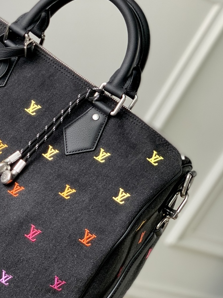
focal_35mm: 101
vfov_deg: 19.4
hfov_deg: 14.5
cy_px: 105
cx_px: 11
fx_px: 867
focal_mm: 6
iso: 50
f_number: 2.4
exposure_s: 1/122
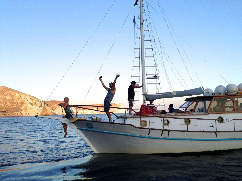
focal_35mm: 33
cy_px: 90
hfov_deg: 55.4
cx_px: 121
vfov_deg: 42.9
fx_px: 231
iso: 50
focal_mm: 4.13
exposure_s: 1/623
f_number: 2.4
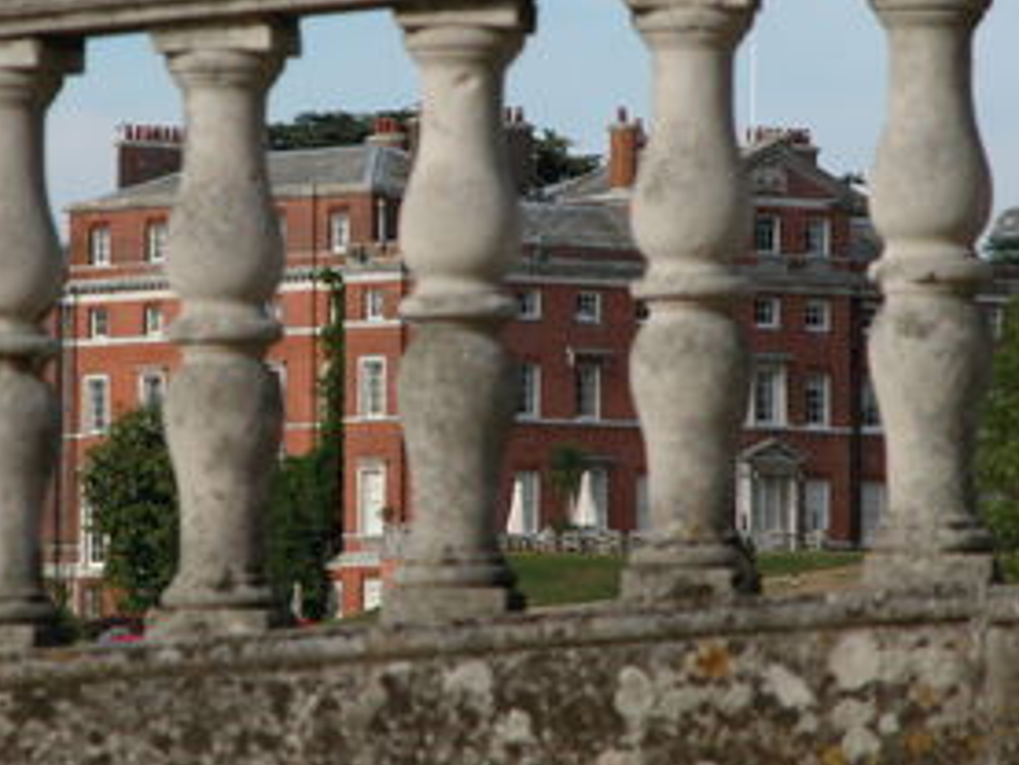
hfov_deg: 5.0
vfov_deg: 3.7
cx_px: 434
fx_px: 11721
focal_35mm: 398
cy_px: 287
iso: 100
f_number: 5.3
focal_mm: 71.2
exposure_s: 1/477
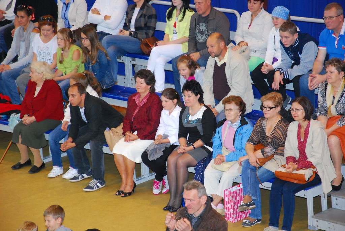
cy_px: 116
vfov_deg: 8.7
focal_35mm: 158
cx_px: 172
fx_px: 1511
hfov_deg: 13.0
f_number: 7.1
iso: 800
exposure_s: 1/60
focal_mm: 105
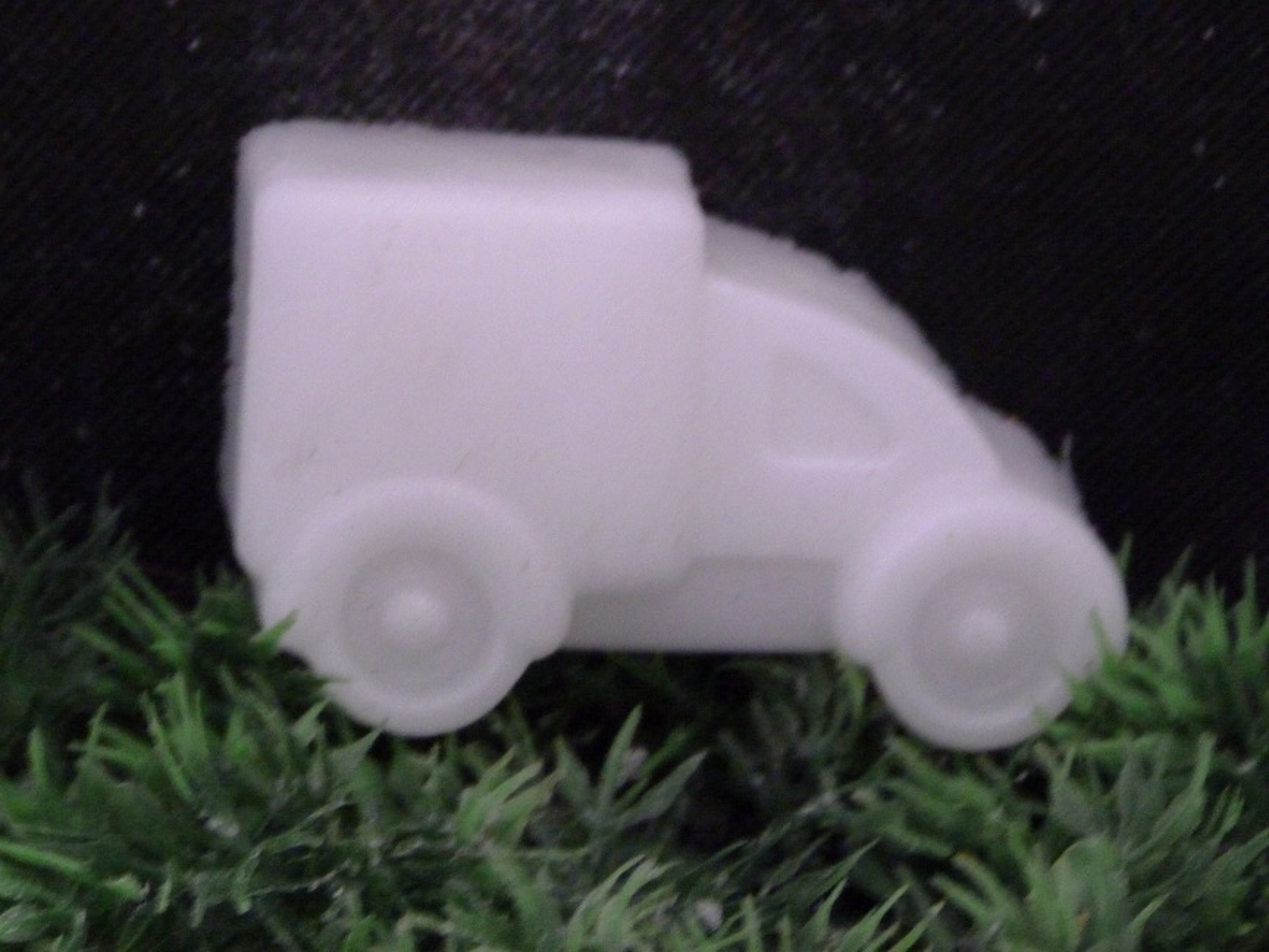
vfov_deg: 15.6
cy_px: 476
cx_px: 634
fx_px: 3483
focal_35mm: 95
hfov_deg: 20.7
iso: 800
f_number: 3.4
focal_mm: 17.2
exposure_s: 1/8
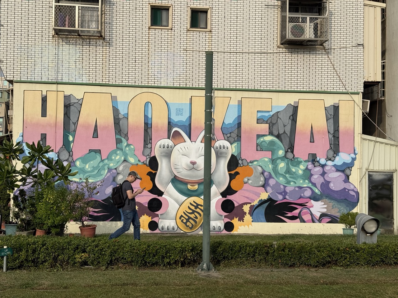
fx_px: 552
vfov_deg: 30.3
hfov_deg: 39.7
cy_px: 149
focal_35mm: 48
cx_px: 199
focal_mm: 6.76
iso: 64
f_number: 1.78
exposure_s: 1/7143
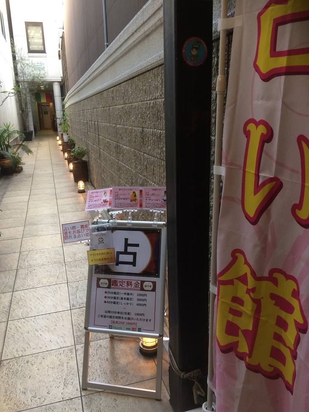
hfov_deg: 48.2
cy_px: 206
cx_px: 154
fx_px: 345
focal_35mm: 29
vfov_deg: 61.7
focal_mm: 4.15
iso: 40
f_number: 2.2
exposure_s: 1/30
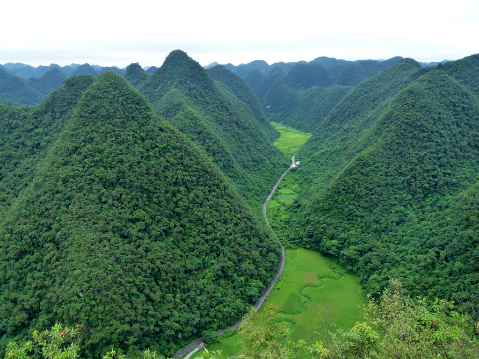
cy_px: 180
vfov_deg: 51.4
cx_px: 240
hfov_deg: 65.3
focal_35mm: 27
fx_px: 374
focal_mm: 4.8
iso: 160
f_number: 3.6
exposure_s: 1/100
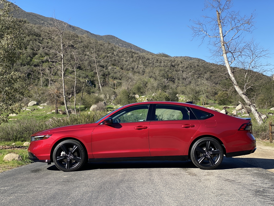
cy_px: 103
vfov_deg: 28.0
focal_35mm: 52
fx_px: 412
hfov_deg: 36.8
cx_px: 137
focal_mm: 6
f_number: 2
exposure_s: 1/922
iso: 20
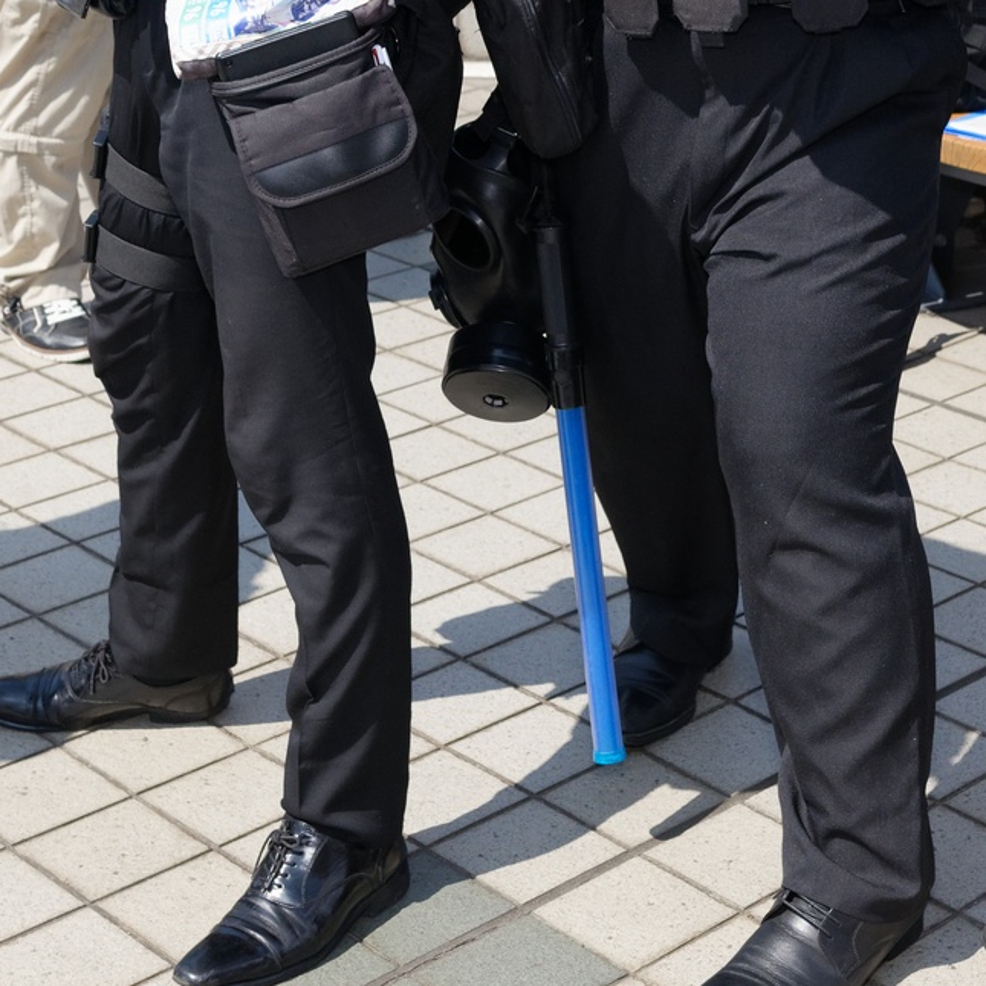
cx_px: 738
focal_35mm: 81
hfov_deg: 21.2
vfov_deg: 20.7
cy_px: 2
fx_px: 2610
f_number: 5.6
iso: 720
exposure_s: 1/200
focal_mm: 30
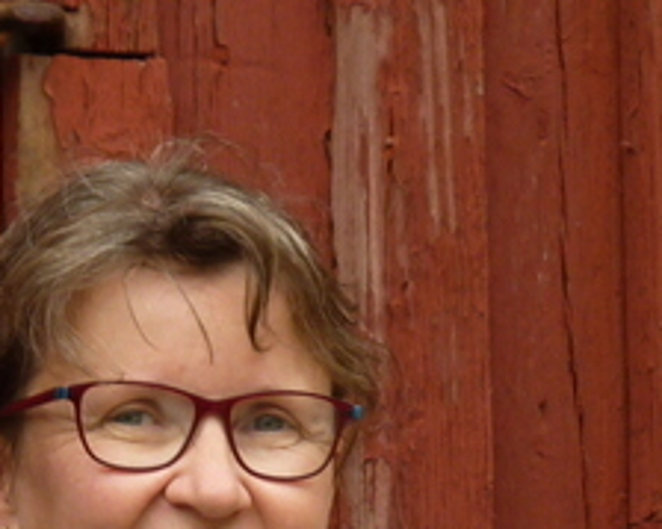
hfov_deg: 1.9
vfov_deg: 1.5
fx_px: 19584
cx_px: 254
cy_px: 925
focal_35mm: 1000
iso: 80
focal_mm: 39.9
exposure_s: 1/60
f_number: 3.7
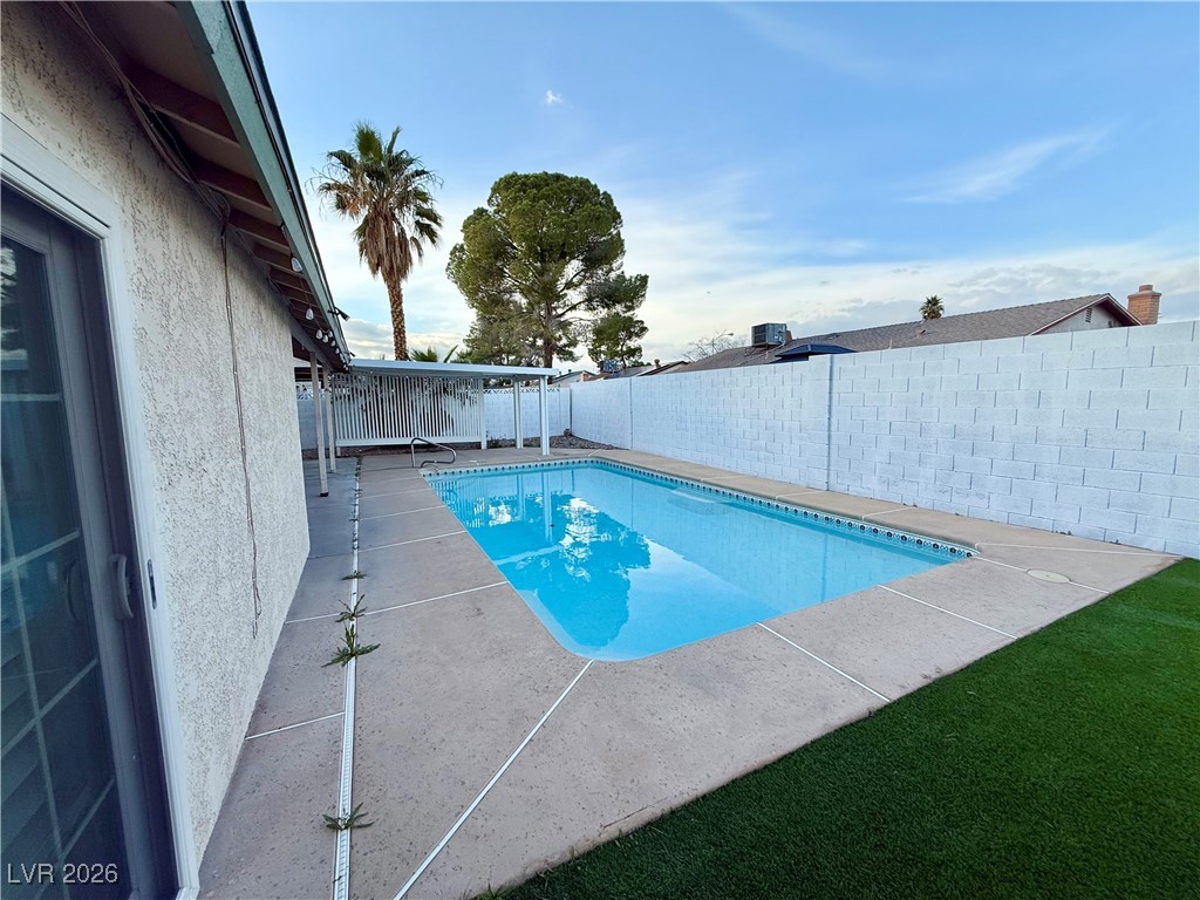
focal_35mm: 14
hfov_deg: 102.1
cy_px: 450
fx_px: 485
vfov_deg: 85.7
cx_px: 600
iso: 50
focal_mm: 2.22
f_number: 2.2
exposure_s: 1/664
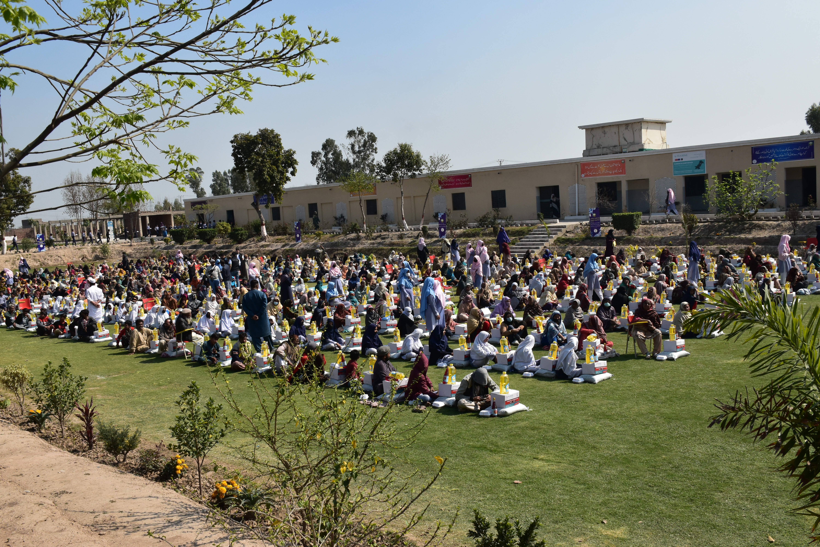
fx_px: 786
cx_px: 410
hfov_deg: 55.1
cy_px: 274
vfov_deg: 38.4
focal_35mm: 34
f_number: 11
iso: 400
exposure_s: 1/400
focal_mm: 23
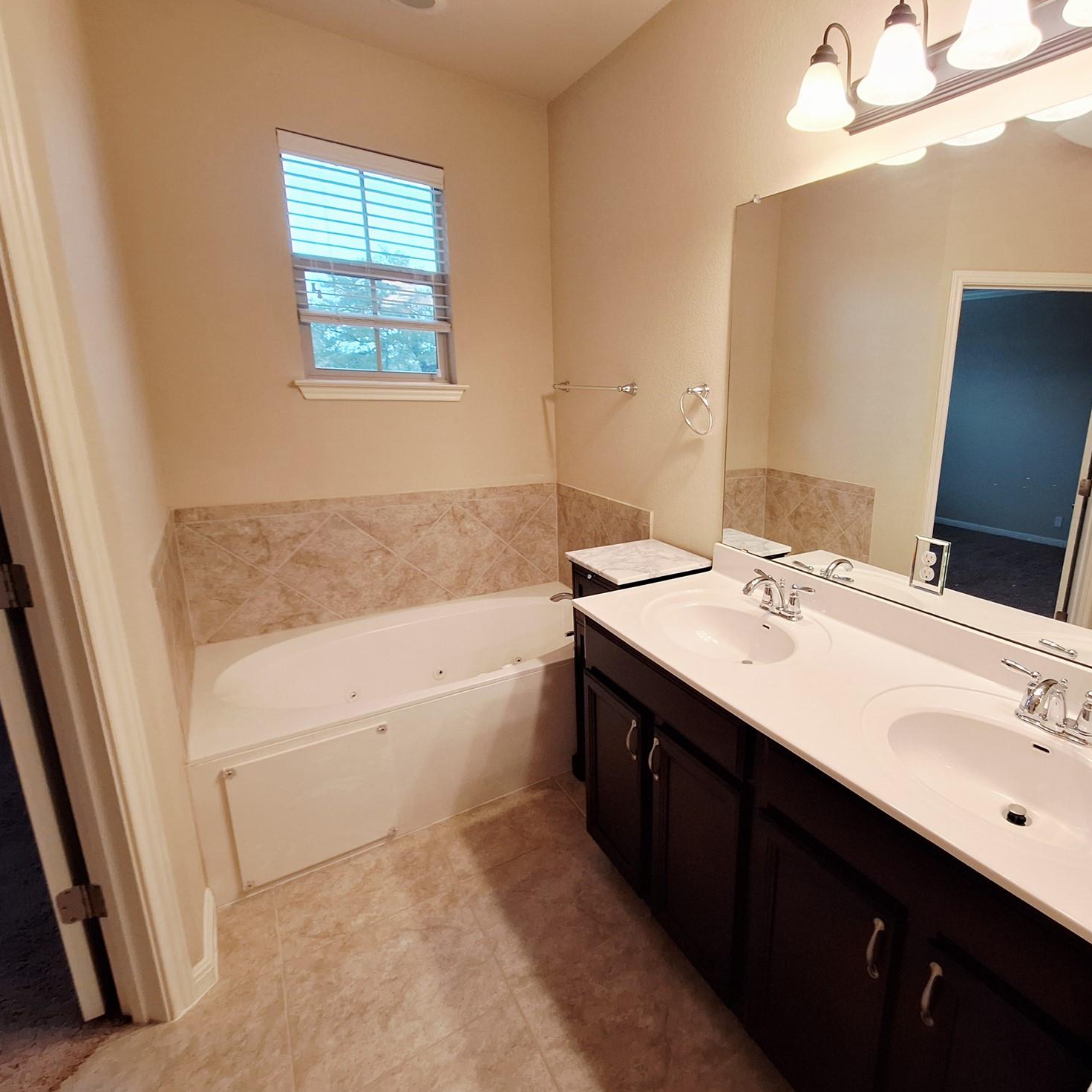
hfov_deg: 84.3
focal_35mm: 16
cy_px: 529
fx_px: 571
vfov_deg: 87.4
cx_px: 731
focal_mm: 1.74
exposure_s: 1/50
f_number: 2.2
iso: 64
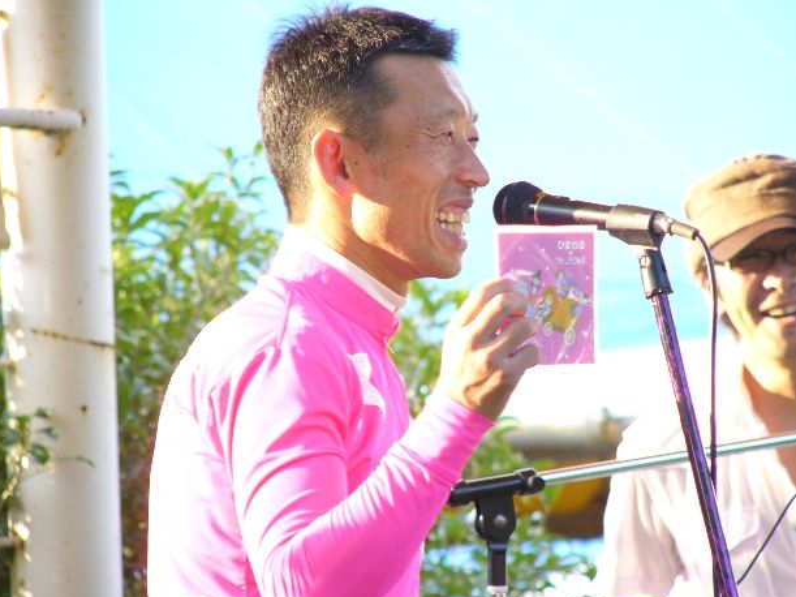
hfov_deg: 5.2
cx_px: 409
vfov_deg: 3.9
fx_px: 8690
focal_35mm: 378
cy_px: 312
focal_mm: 60.1
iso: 50
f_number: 3.7
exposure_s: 1/50
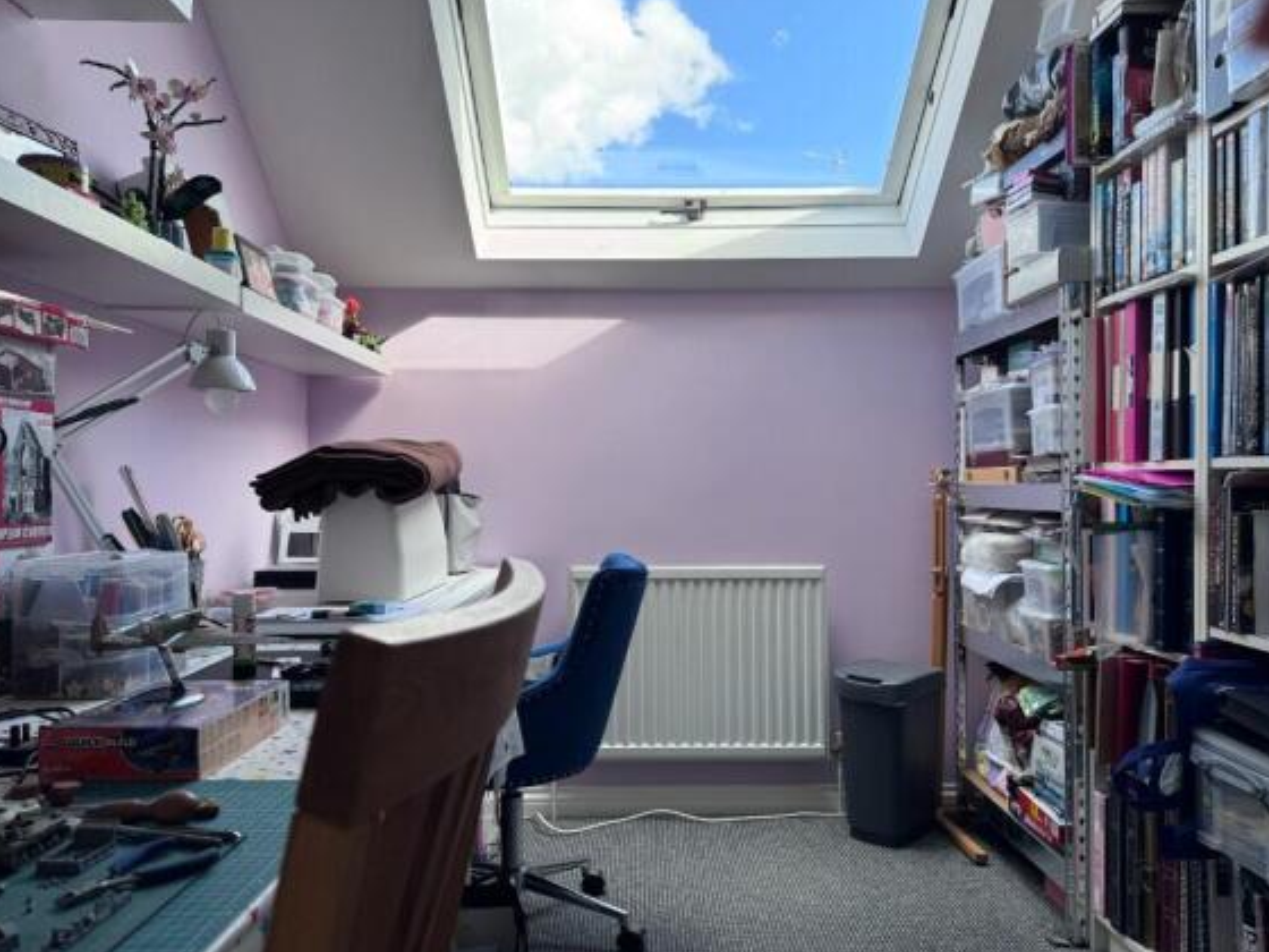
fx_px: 916
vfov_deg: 54.9
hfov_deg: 69.4
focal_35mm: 25
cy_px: 486
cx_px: 647
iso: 80
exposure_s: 1/368
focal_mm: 6.76
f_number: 1.78
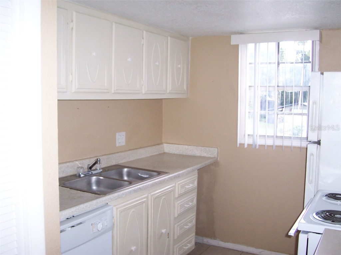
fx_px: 364
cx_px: 170
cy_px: 128
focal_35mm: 37
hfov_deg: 50.1
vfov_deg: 38.7
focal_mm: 5.6
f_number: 2.8
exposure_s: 1/60
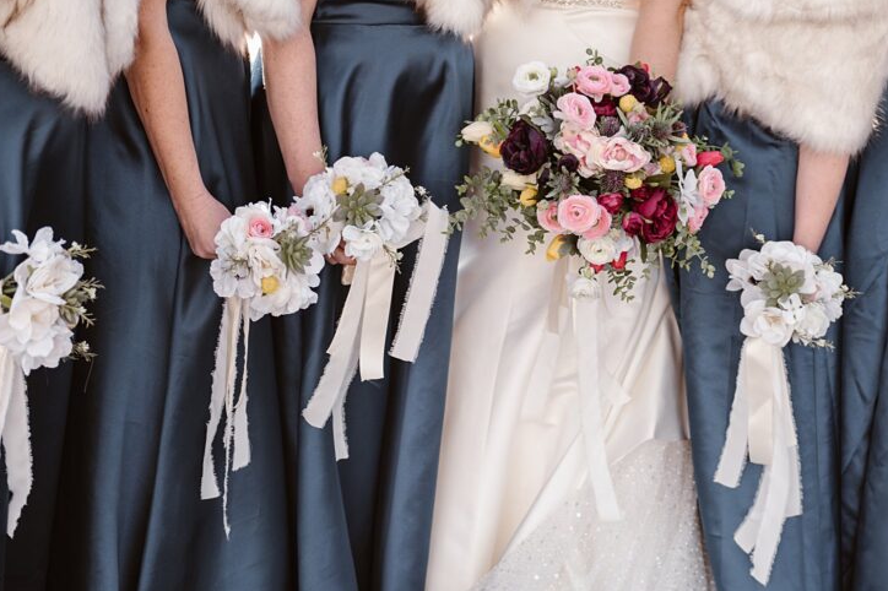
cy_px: 353
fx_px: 2022
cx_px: 596
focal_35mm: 82
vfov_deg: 16.6
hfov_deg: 24.6
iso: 250
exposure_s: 1/250
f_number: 3.5
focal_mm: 58
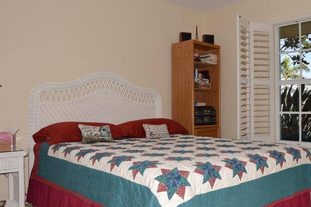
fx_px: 300
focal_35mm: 35
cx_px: 211
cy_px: 104
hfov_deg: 53.6
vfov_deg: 38.0
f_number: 7.1
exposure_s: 1/200
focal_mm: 15
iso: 200
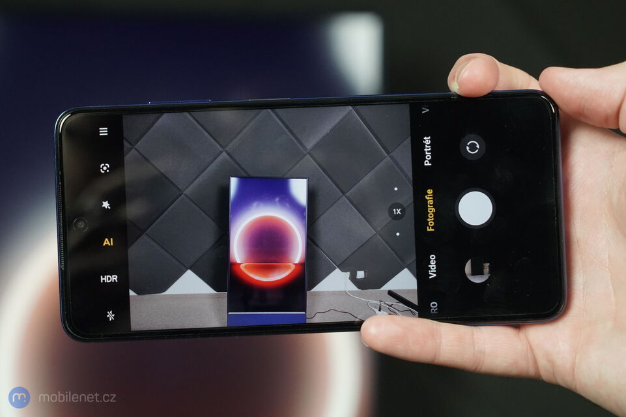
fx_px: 1217
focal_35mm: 70
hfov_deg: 28.9
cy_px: 208
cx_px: 313
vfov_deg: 19.4
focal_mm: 70
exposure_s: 1/250
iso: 4000
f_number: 6.3
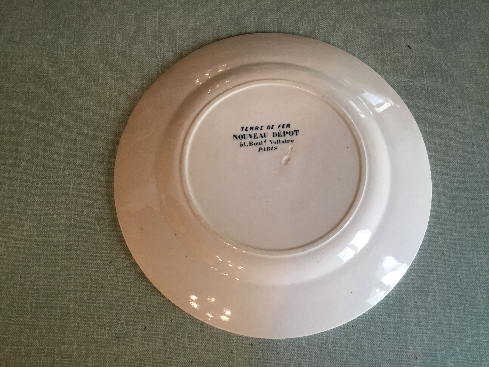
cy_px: 184
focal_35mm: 31
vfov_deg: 45.4
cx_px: 244
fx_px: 438
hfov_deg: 58.4
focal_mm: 3.3
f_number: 2.4
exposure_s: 1/33
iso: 125
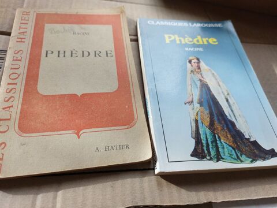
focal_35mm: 25
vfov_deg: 54.9
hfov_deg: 69.4
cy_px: 104
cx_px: 138
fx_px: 200
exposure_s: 1/100
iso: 32
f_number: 1.8
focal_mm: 5.23
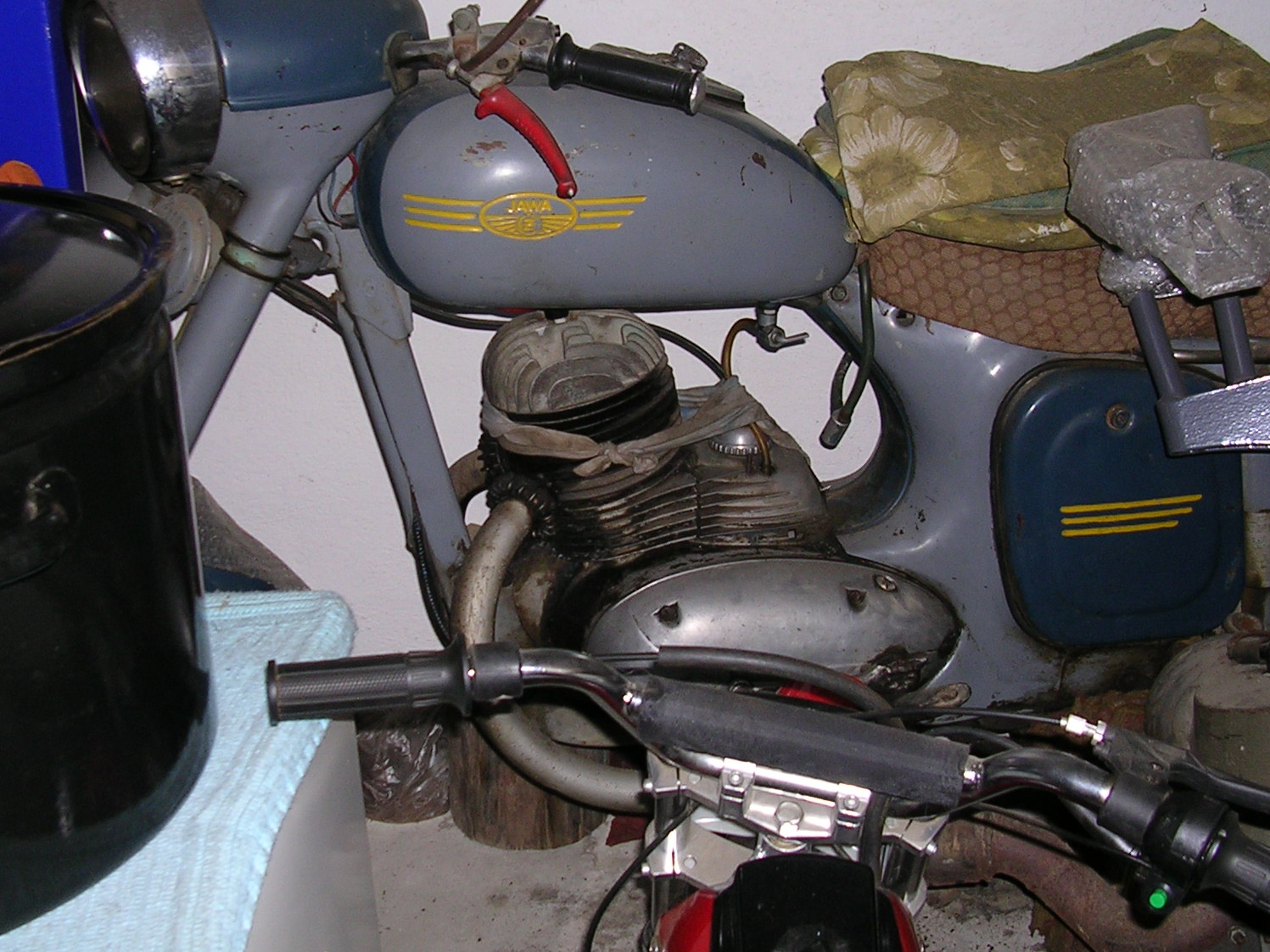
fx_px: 1907
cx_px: 584
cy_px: 390
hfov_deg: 36.8
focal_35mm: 52
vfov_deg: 28.0
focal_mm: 5.8
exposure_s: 1/60.1
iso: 50
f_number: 2.8
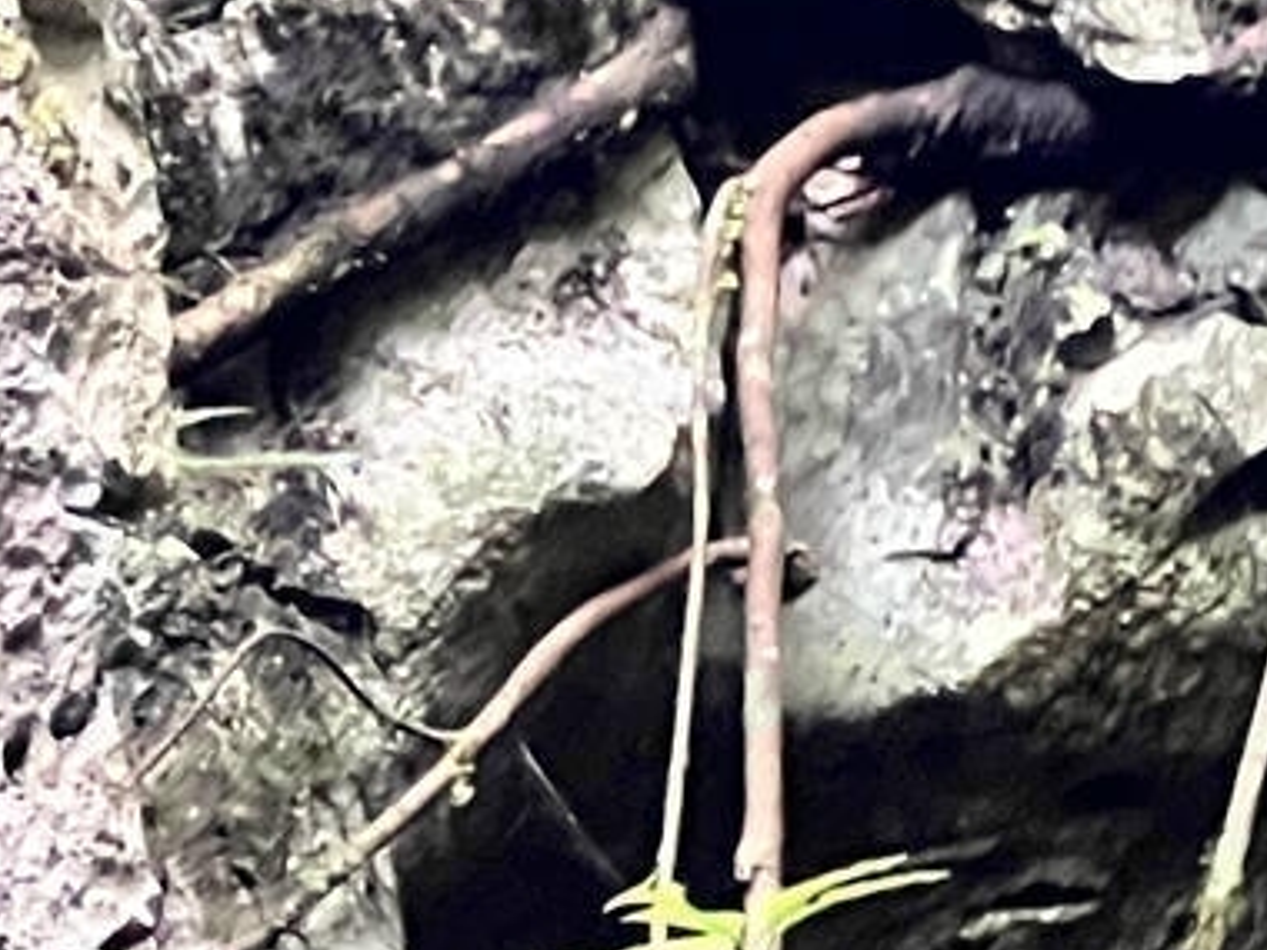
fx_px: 14238
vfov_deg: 3.8
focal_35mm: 389
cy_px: 807
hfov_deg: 5.0
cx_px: -1124
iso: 1000
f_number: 2.8
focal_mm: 9
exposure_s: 1/38
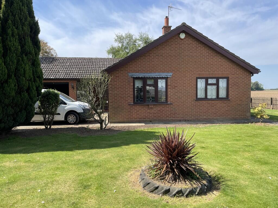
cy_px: 104
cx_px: 139
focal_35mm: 26
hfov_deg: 67.3
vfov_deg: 53.1
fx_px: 209
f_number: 1.6
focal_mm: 4.2
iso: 32
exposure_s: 1/1916
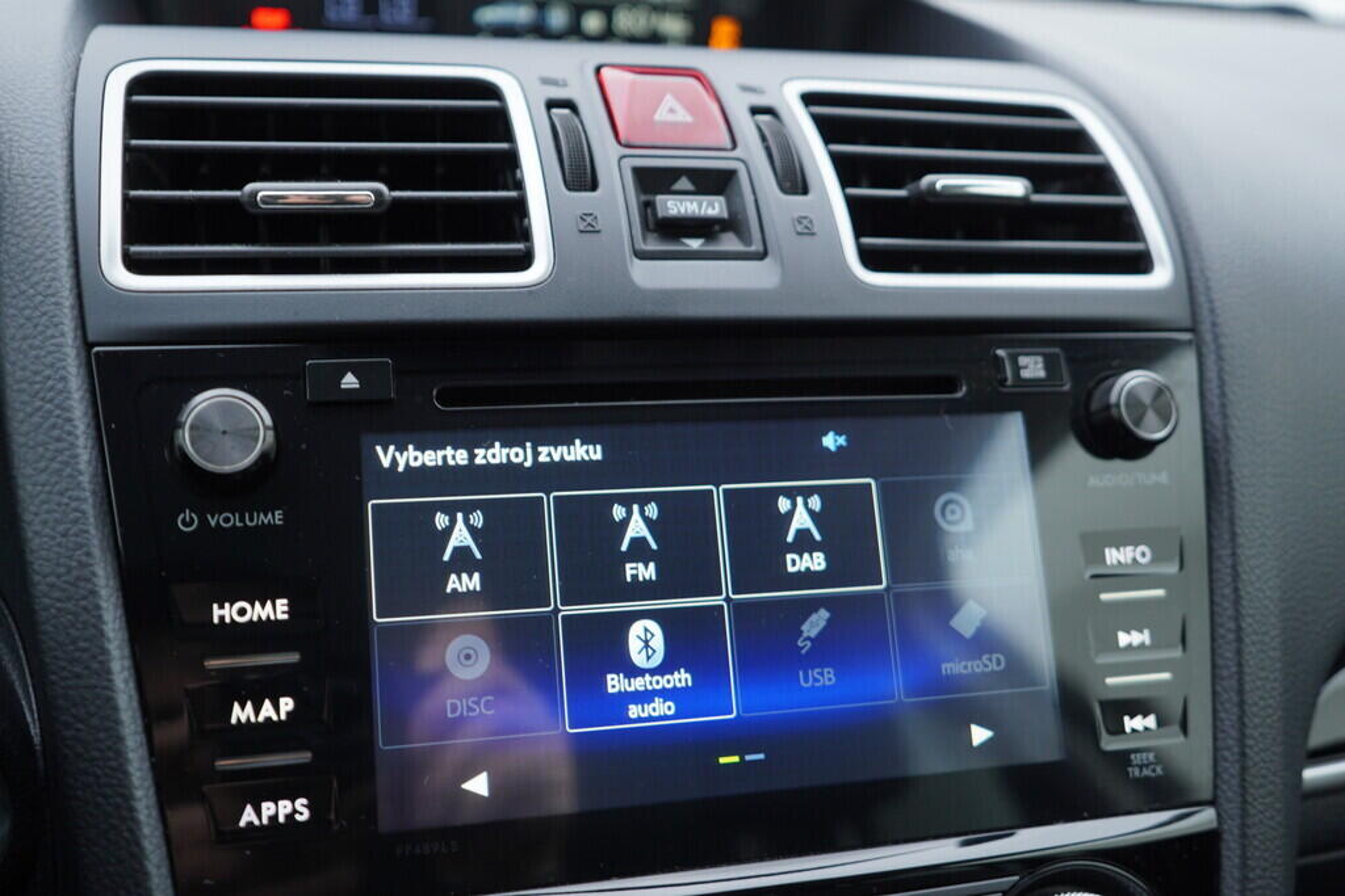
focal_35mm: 36
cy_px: 448
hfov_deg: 53.1
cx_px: 672
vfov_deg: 36.9
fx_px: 1345
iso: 125
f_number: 2.8
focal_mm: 24
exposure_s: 1/40
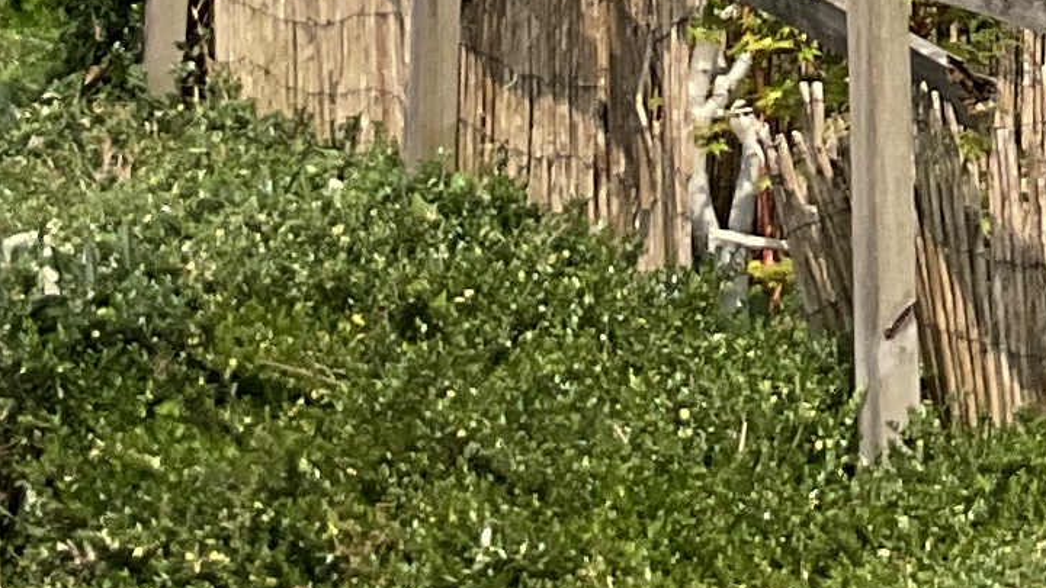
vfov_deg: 6.4
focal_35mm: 177
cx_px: 1392
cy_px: -1076
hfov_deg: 11.8
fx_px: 4909
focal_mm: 3
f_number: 1.8
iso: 16
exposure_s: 1/1984
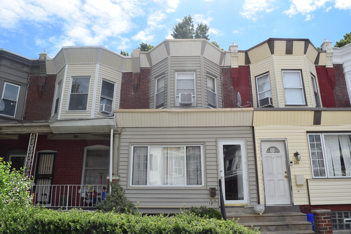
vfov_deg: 47.9
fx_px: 263
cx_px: 176
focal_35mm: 27
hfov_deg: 67.4
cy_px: 117
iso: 200
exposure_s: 1/400
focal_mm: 18
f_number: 10
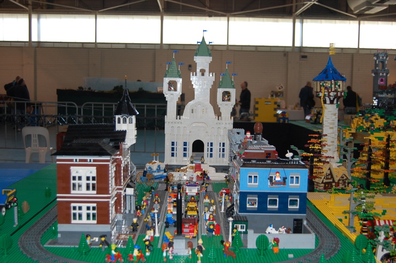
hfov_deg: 42.4
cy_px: 132
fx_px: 511
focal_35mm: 46
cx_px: 198
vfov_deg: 28.9
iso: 400
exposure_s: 1/60
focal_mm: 31
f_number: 4.5
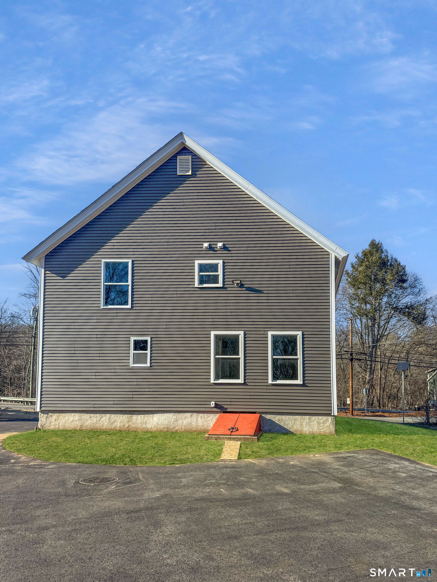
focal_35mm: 24
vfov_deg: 71.6
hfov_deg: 56.8
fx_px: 404
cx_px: 218
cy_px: 291
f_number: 1.8
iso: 80
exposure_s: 1/2500
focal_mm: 6.76
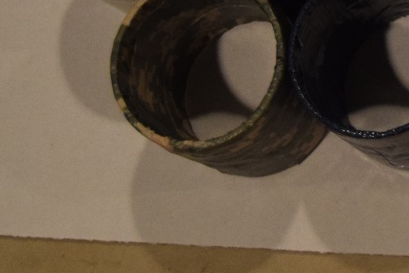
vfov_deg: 7.4
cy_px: -114
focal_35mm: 182
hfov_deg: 11.0
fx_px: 2068
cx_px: 521
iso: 1100
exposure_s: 1/60
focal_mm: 32
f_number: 4.5
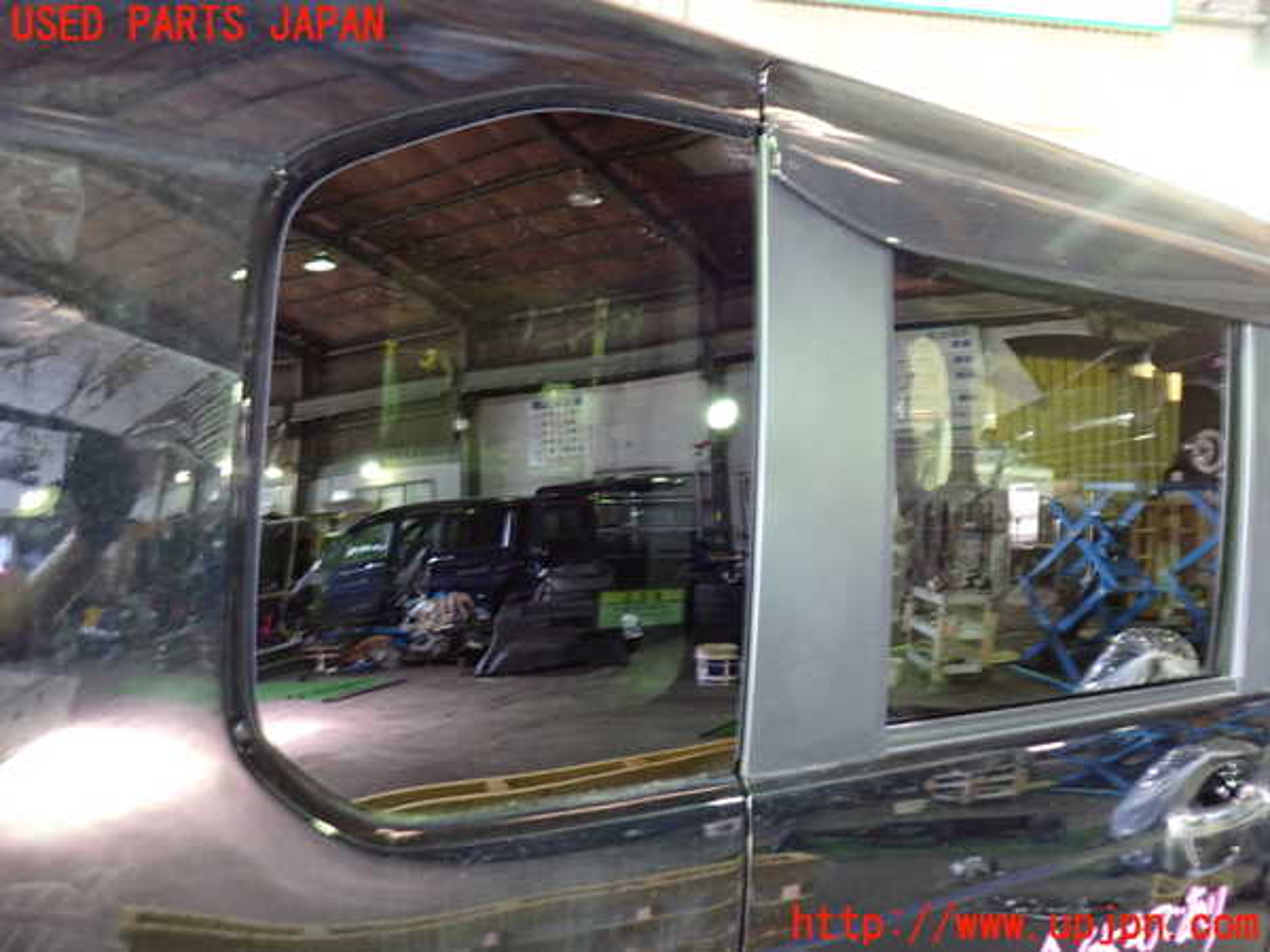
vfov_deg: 54.9
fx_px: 917
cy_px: 476
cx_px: 635
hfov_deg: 69.4
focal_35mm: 25
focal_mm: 4.5
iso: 800
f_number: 2
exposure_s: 1/25
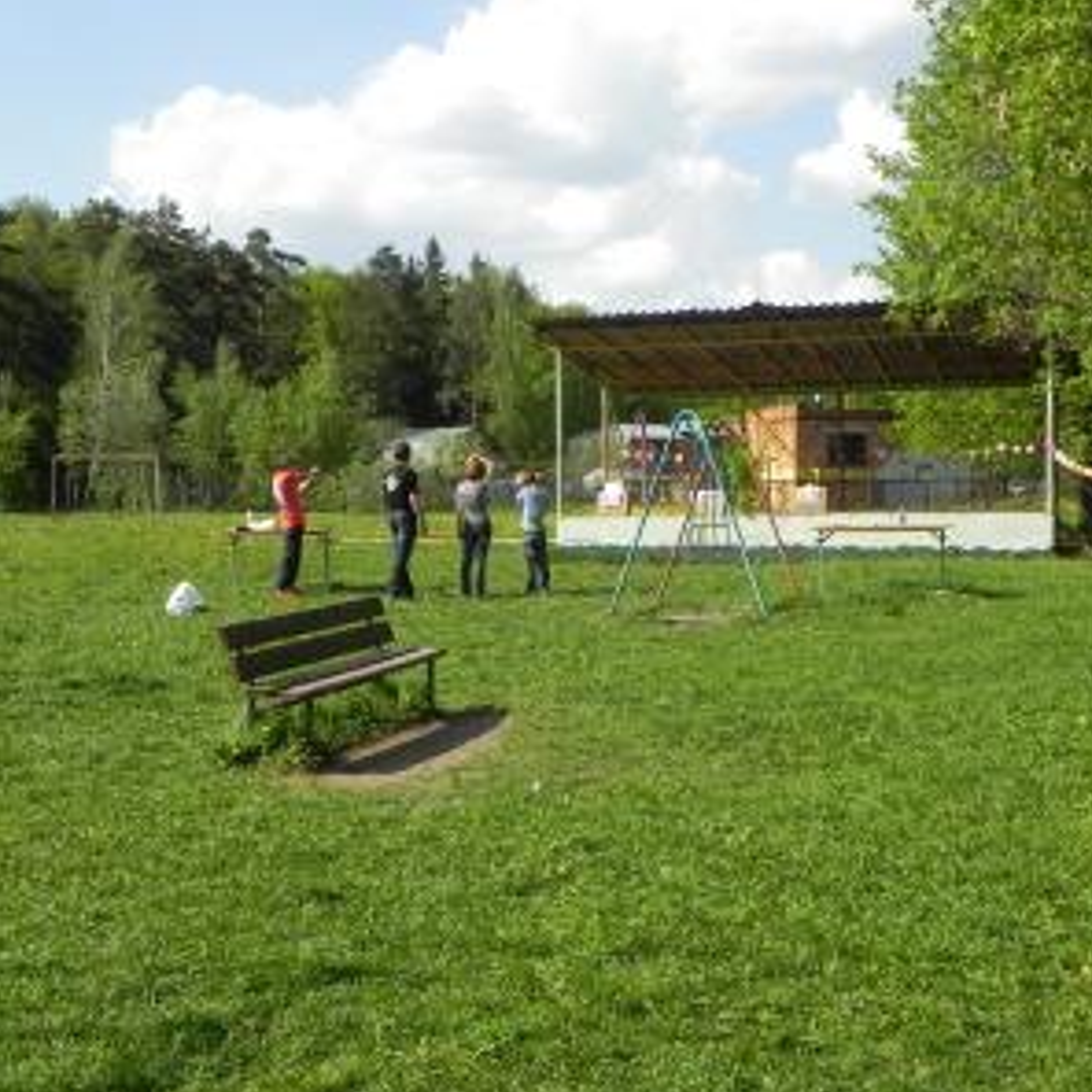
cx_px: 494
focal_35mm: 49
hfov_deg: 34.7
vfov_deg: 34.7
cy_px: 550
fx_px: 1749
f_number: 6.3
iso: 160
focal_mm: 7.3
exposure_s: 1/369
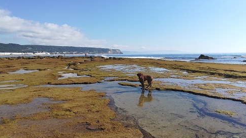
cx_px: 123
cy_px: 66
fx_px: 189
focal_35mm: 29
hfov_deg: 66.0
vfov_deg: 40.2
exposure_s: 1/1294
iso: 50
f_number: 2.2
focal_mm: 3.83
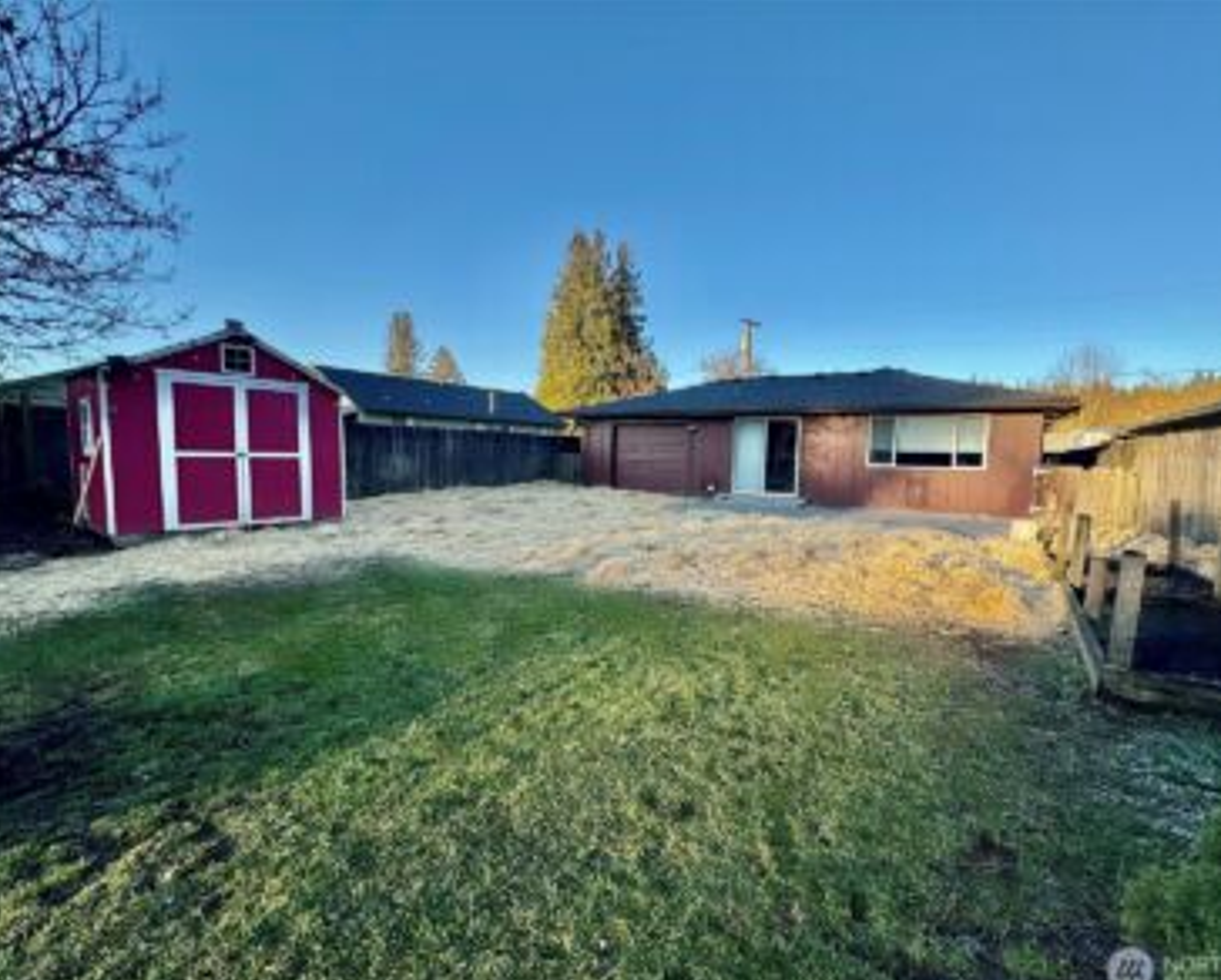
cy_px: 500
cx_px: 654
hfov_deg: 96.6
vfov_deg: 84.1
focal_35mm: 15
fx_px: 543
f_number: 2.2
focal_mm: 2.22
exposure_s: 1/456
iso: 40
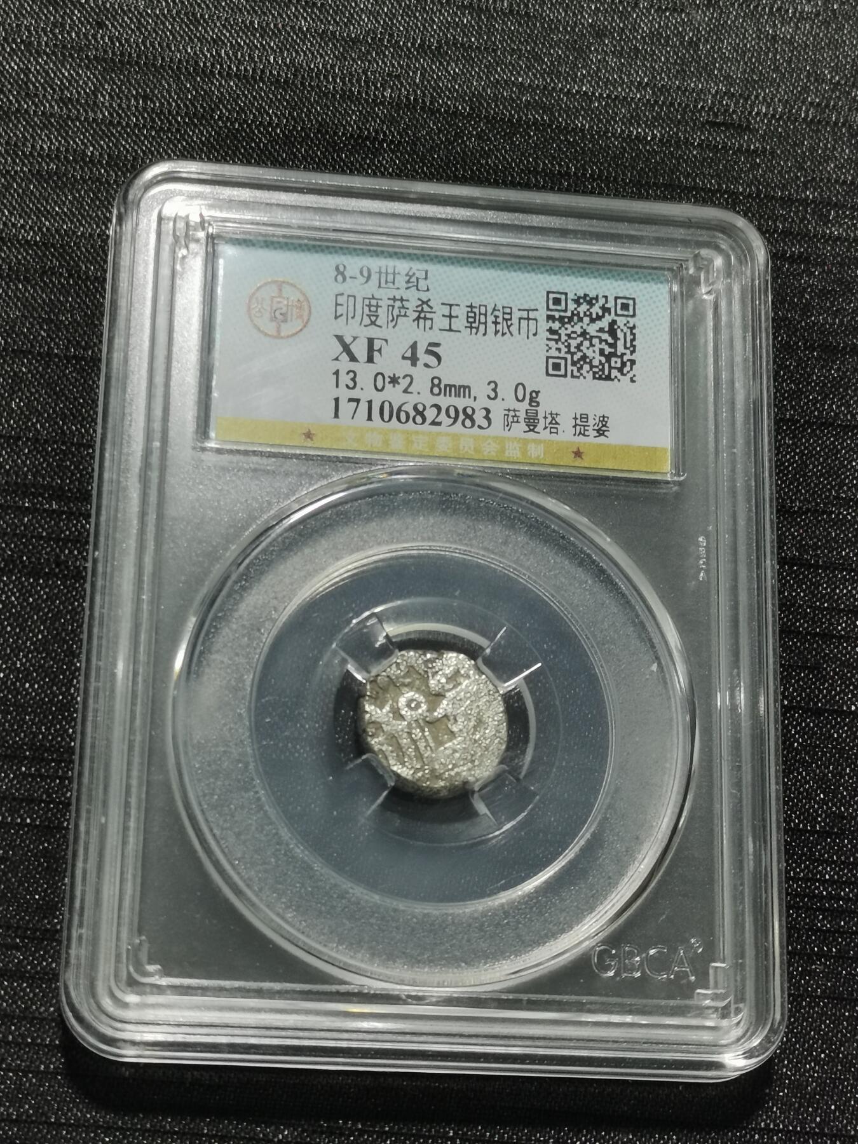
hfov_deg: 21.9
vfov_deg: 29.0
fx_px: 2214
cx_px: 429
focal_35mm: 67
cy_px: 572
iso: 80
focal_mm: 5.58
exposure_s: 1/100
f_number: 1.8
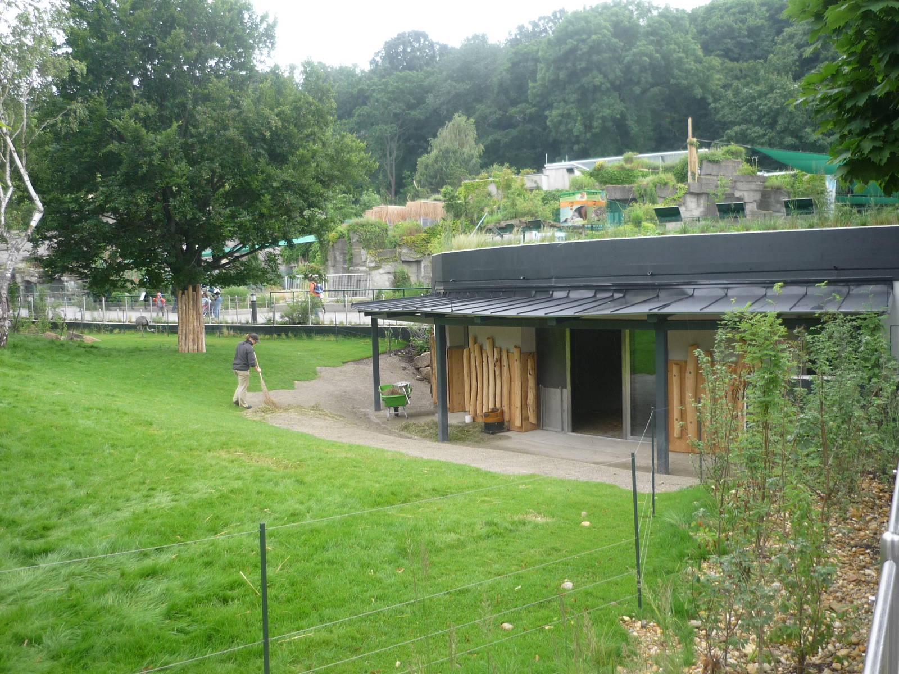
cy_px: 337
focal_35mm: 33
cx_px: 450
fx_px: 857
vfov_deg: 42.9
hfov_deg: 55.4
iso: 100
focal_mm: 5.5
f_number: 2.8
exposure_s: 1/80
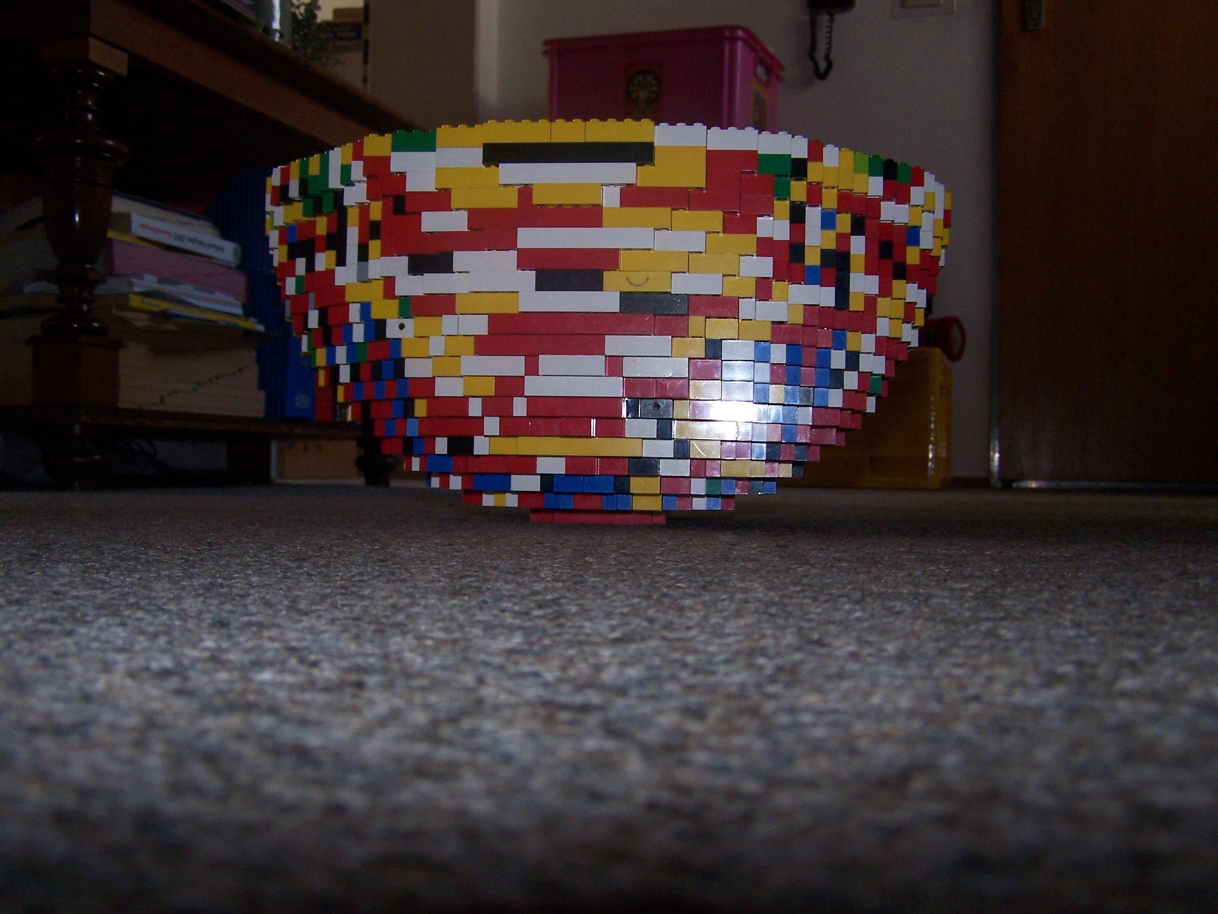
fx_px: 1337
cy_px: 457
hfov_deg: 49.0
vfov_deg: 37.7
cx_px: 609
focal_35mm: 38
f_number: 2.8
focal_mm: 6.3
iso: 140
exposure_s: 1/60
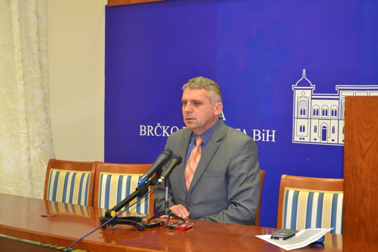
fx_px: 662
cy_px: 126
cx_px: 189
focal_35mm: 63
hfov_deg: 31.9
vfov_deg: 21.6
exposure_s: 1/60
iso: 1600
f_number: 5.3
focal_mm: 42
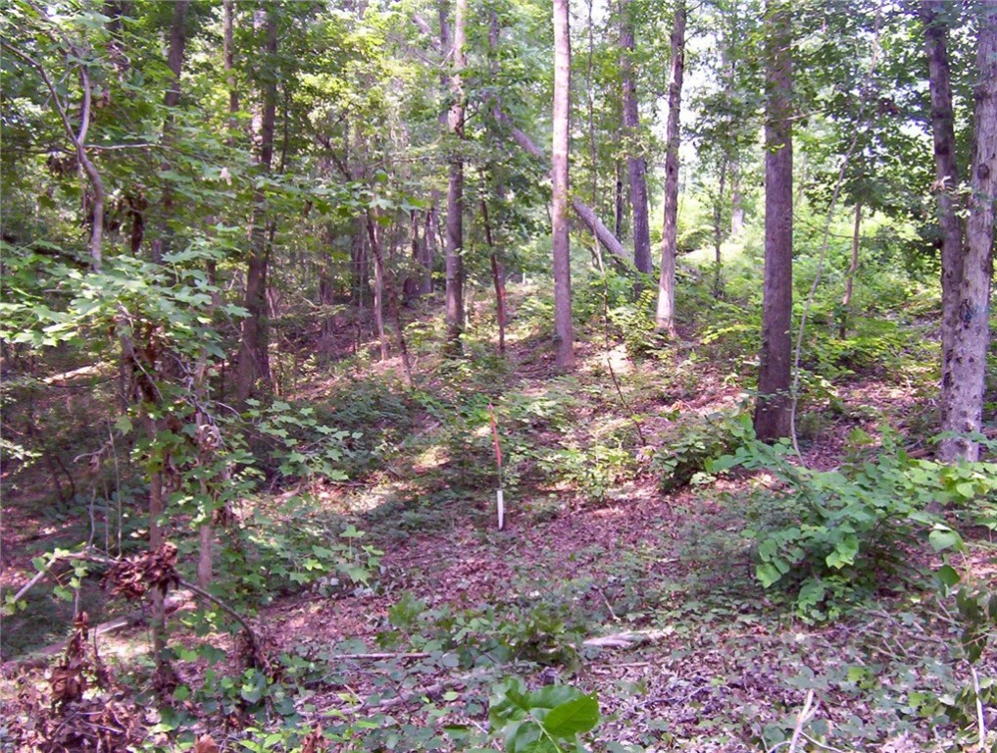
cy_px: 376
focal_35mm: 36
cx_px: 498
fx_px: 1039
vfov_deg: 39.8
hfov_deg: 51.2
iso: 100
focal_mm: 5.54
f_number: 2.76
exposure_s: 1/87
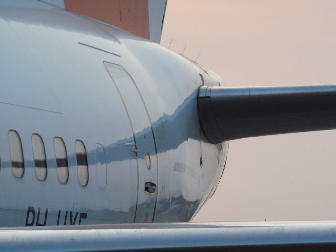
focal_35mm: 480
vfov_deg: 3.1
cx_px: 168
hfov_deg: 4.1
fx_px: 4659
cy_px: 126
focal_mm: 86
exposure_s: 1/40
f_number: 6.4
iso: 400
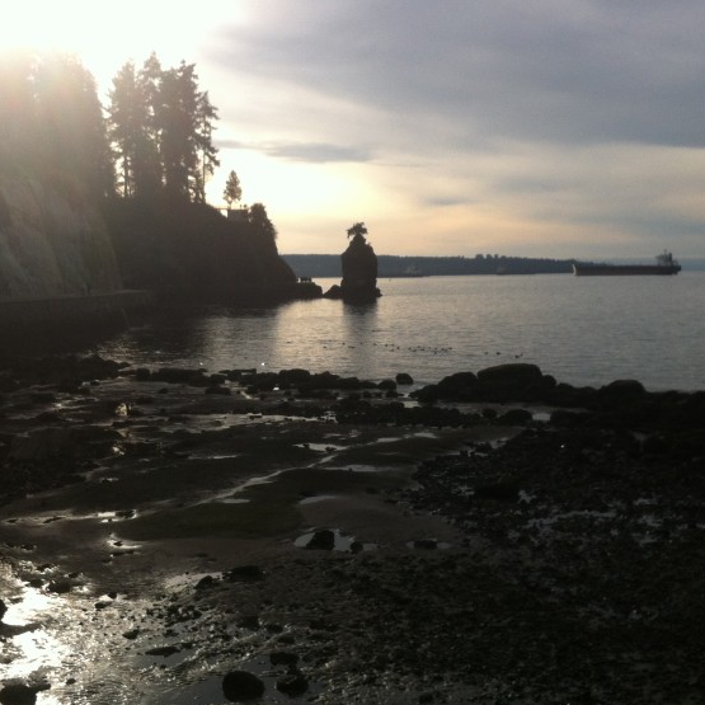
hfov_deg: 30.0
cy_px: 274
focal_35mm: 57
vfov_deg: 30.0
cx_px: 337
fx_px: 1313
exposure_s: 1/1257
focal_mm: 3.85
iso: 80
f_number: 2.8
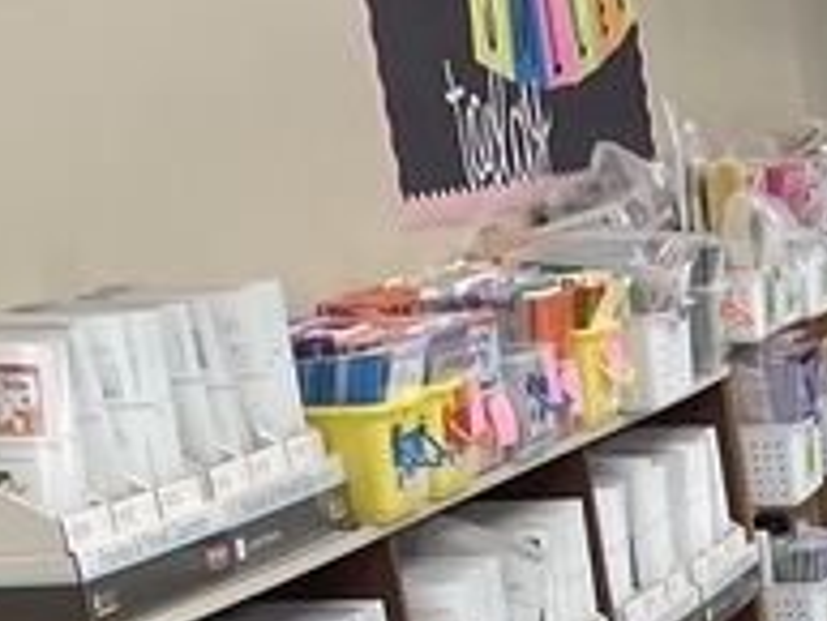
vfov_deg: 9.4
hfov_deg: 12.7
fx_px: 3299
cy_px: 1567
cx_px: 1611
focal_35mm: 138
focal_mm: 4.2
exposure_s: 1/121
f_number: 1.6
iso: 80
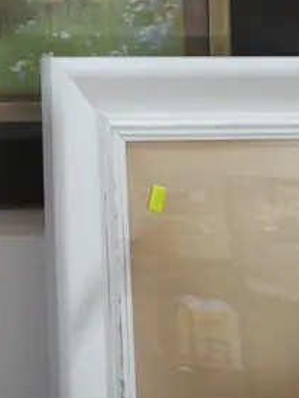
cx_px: -154
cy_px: -319
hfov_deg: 13.4
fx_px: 1198
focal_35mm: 104
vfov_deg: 16.0
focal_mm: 14
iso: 800
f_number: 3.5
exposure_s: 1/60
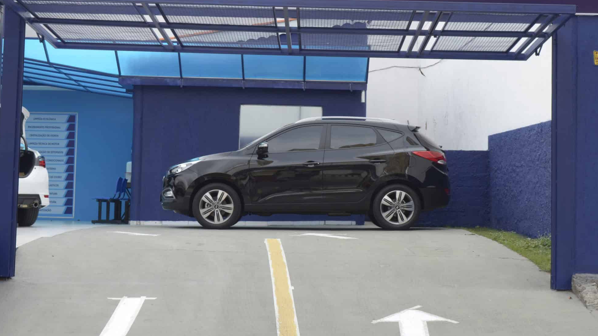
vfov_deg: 15.5
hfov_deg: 27.2
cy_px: 113
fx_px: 1237
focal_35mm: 78
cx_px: 316
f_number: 9
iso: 200
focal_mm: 38
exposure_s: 1/160
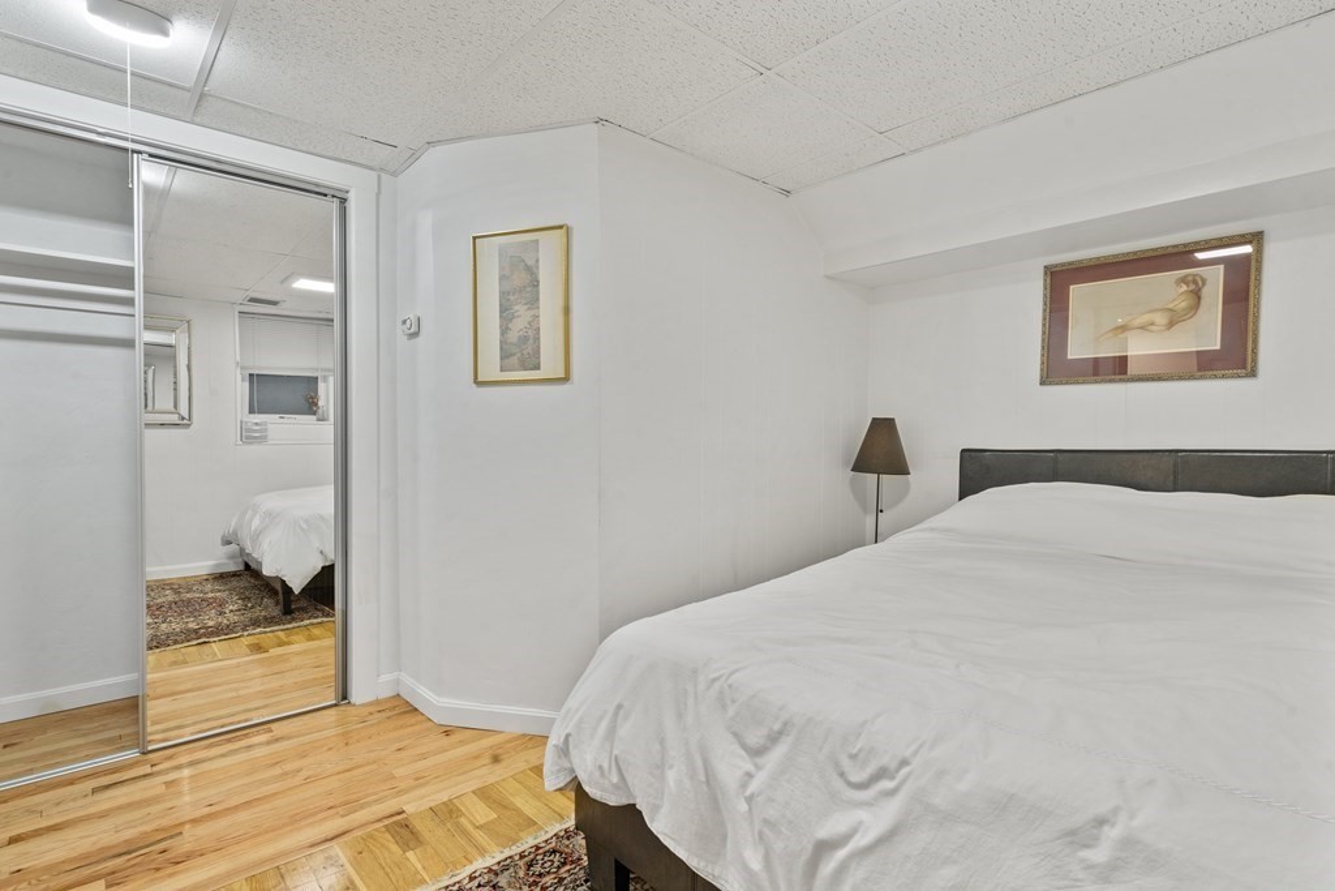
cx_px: 668
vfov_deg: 73.8
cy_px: 446
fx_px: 593
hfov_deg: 96.7
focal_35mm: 16
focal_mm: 16
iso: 500
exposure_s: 2
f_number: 11
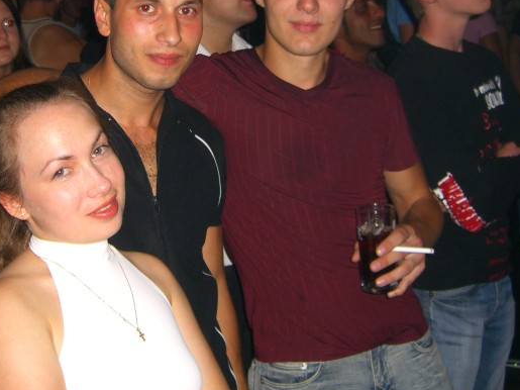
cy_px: 104
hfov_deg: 32.6
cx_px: 211
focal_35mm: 59
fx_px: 886
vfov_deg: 24.6
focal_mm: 7.9
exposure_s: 1/60
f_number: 2.8
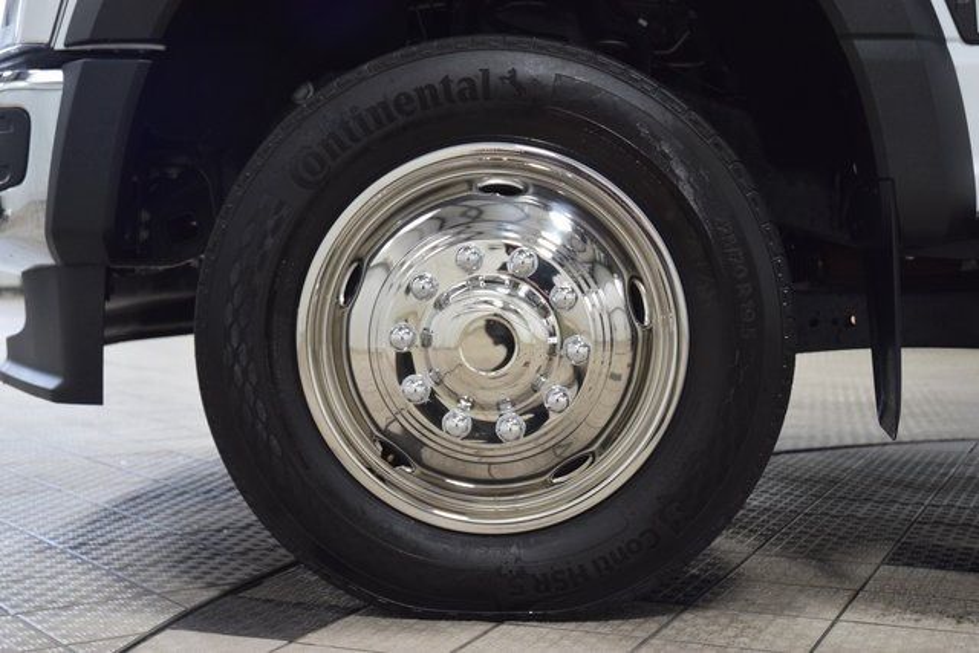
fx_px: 1632
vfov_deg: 22.6
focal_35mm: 60
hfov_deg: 33.4
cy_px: 326
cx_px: 490
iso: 1600
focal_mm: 40
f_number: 5
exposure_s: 1/60
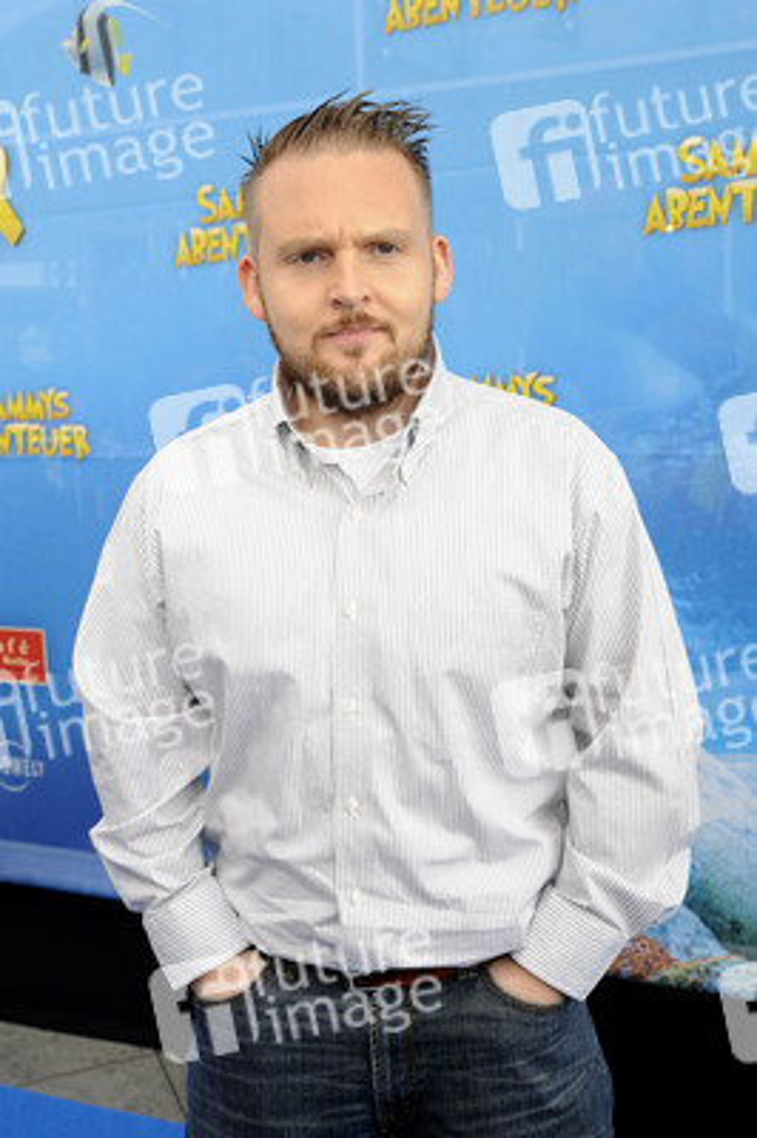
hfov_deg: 29.8
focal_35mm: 45
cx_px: 378
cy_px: 569
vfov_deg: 43.6
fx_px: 1422
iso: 400
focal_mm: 45
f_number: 7.1
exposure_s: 1/160
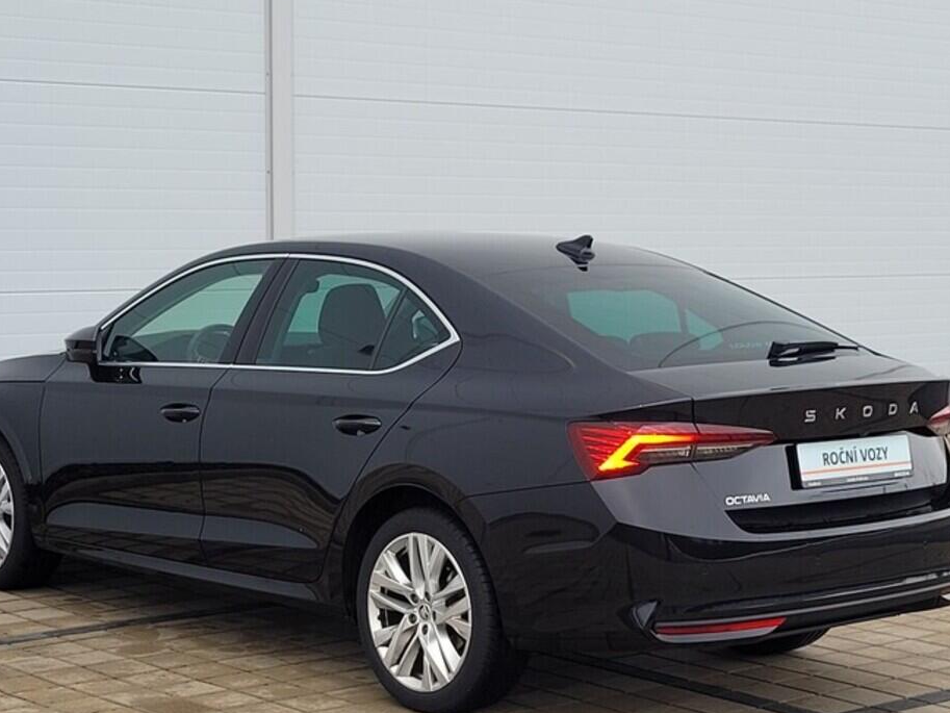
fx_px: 1125
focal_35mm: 41
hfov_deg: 45.8
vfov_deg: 35.0
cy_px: 445
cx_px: 457
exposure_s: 1/133
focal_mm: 5.4
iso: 40
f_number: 1.8
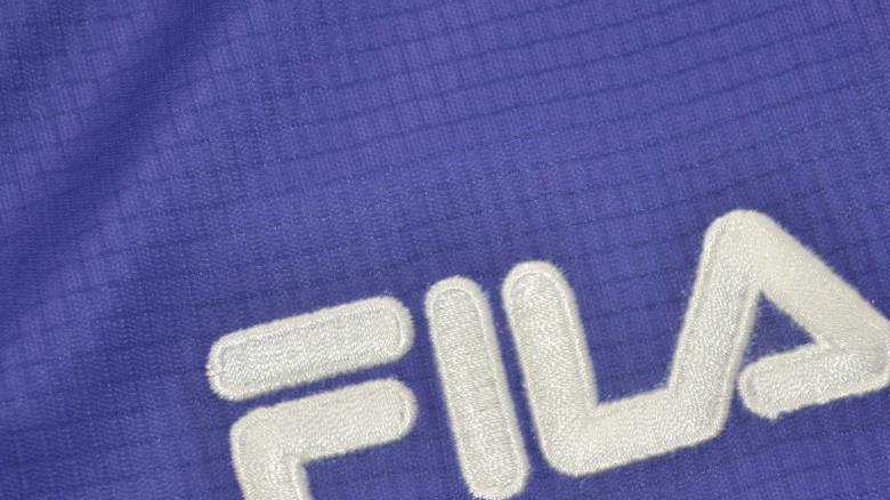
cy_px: 354
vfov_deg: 10.1
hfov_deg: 17.9
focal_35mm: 120
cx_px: 552
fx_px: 2824
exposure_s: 1/60
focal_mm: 55
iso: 200
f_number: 5.6
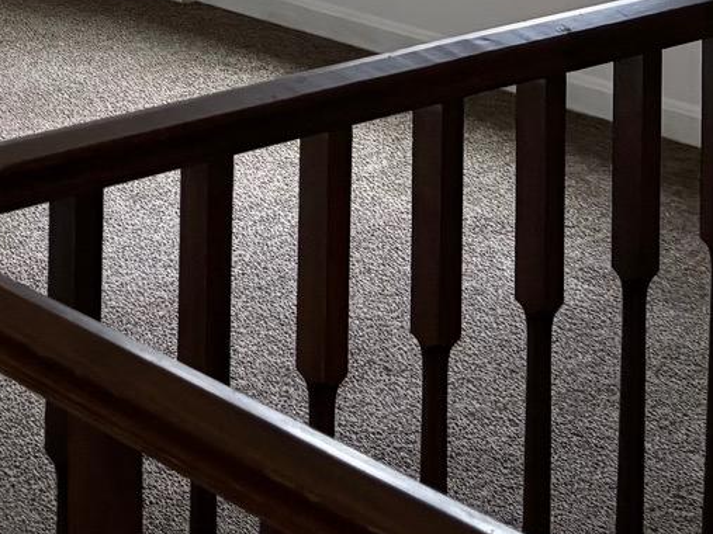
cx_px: -405
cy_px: -465
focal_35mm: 105
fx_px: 2162
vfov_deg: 12.7
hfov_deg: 16.7
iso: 250
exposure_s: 1/60
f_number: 1.6
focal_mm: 5.96
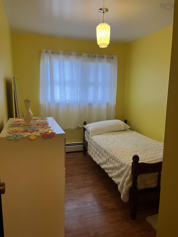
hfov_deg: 53.1
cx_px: 89
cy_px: 118
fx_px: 178
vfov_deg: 67.3
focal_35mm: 26
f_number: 1.6
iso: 125
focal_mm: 5.1
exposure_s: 1/60
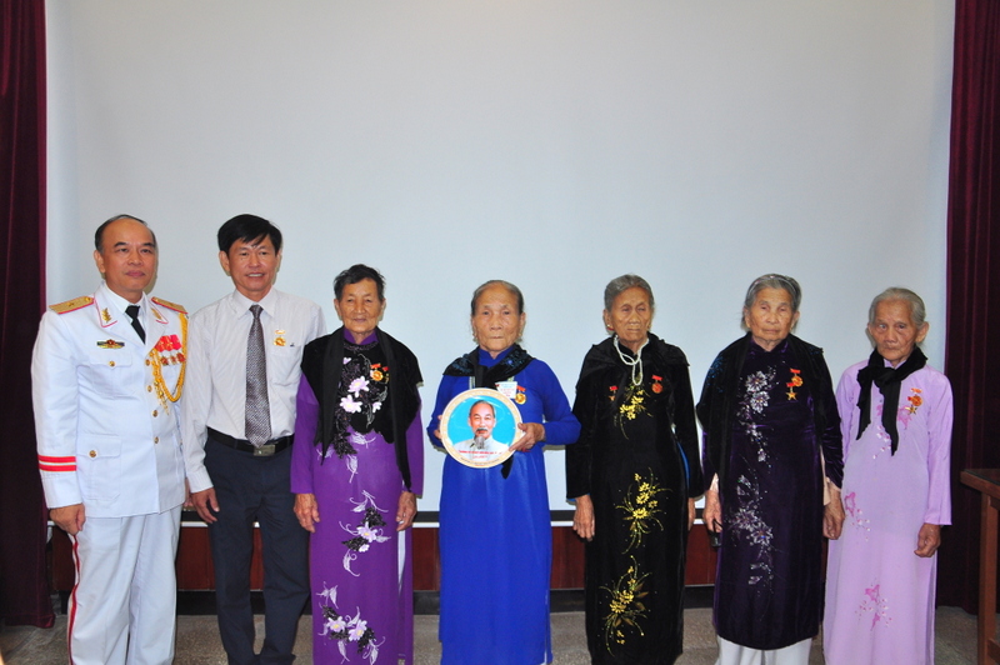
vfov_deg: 10.7
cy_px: 332
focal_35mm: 128
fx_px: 3539
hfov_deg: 16.1
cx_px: 500
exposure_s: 1/60
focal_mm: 85
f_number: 5.6
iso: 500
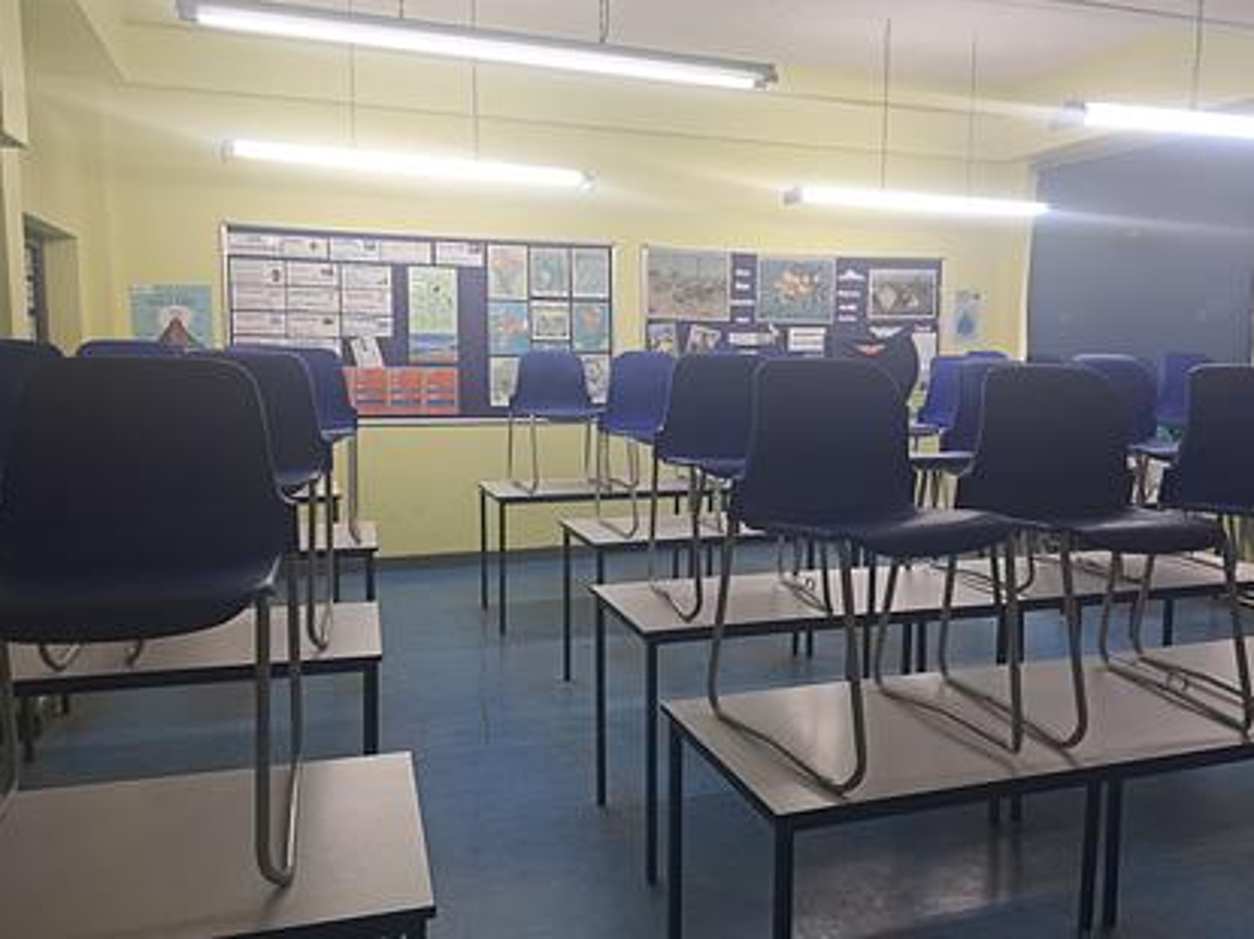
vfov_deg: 48.2
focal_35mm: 29
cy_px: 489
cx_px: 703
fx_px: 1050
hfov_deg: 61.5
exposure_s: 1/50
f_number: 1.8
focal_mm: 5.23
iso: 64
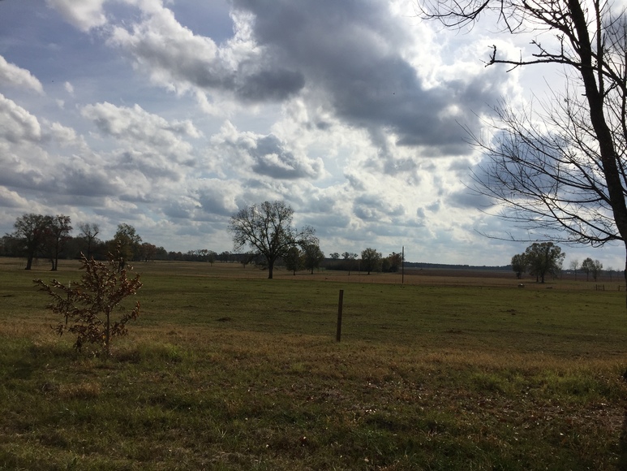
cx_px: 314
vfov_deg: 48.2
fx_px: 525
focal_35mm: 29
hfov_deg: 61.7
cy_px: 236
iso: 32
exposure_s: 1/6623
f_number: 2.2
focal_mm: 4.15
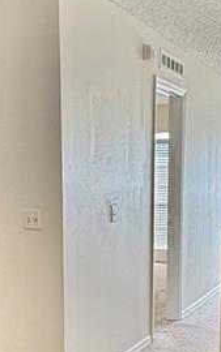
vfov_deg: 29.9
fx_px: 635
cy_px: 308
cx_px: 124
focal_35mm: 66
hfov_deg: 19.7
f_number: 2.2
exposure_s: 1/120
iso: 125
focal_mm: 2.22
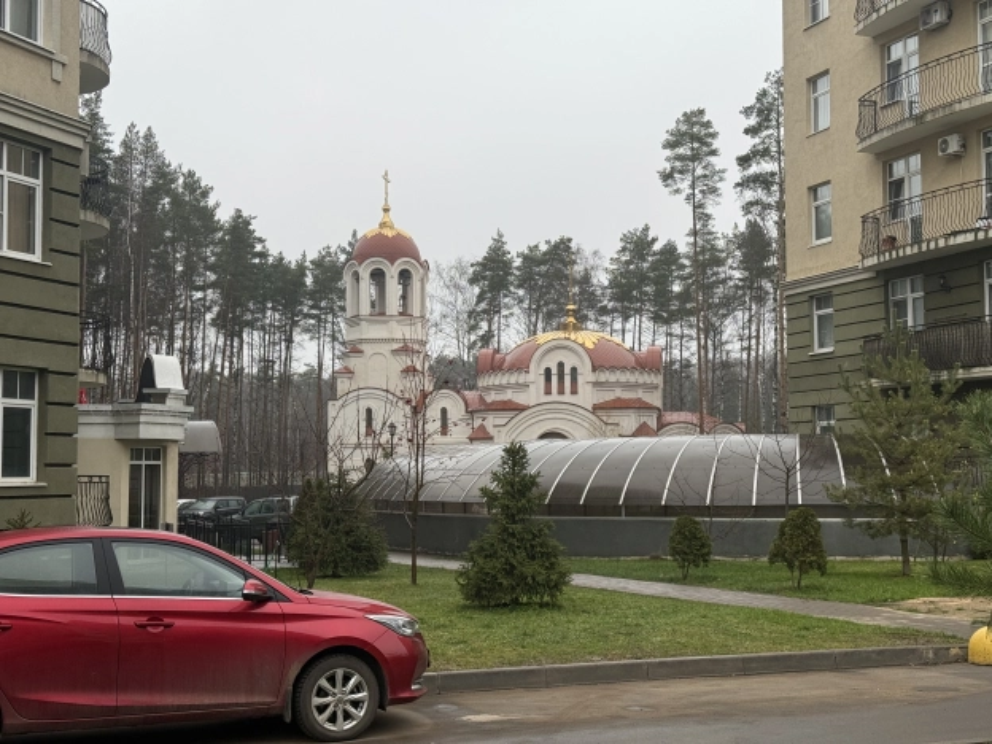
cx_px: 496
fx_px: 1376
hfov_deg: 39.7
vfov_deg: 30.3
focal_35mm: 48
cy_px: 372
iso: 64
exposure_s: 1/311
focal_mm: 6.76
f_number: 1.78
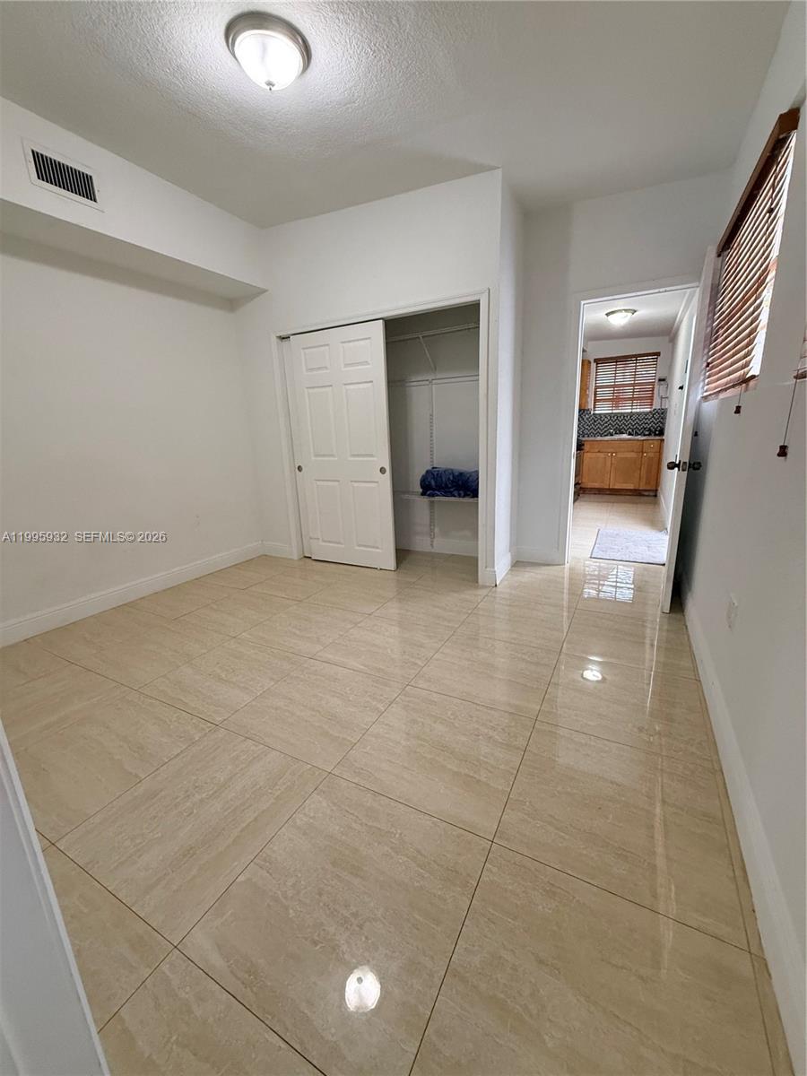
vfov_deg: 102.1
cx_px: 404
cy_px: 538
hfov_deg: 85.7
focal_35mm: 14
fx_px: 435
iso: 320
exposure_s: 1/120
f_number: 2.2
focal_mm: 2.22
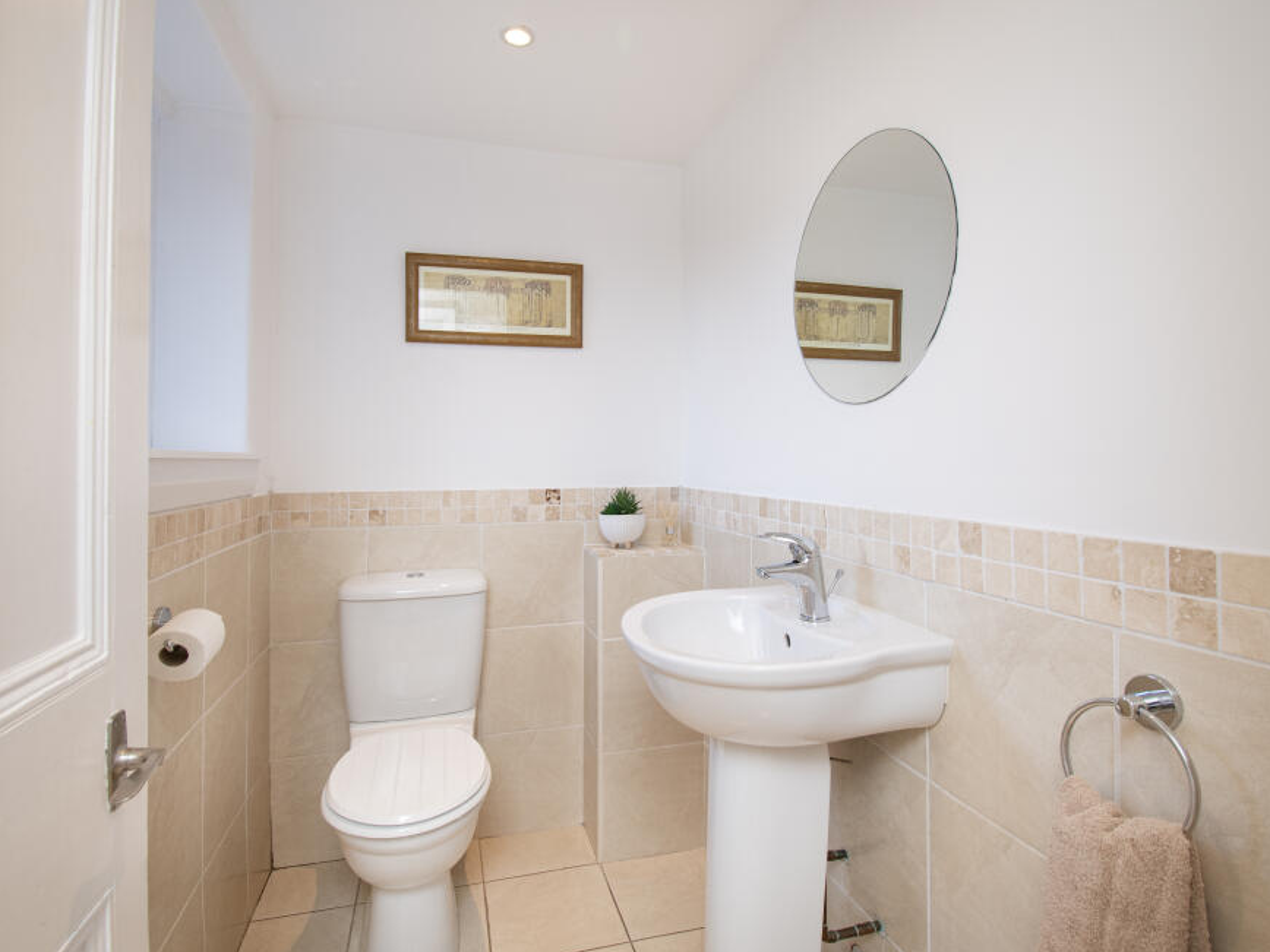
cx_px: 631
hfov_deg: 91.0
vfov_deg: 74.7
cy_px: 471
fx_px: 624
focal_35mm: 17
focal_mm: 10
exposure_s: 1/25
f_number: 8
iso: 320
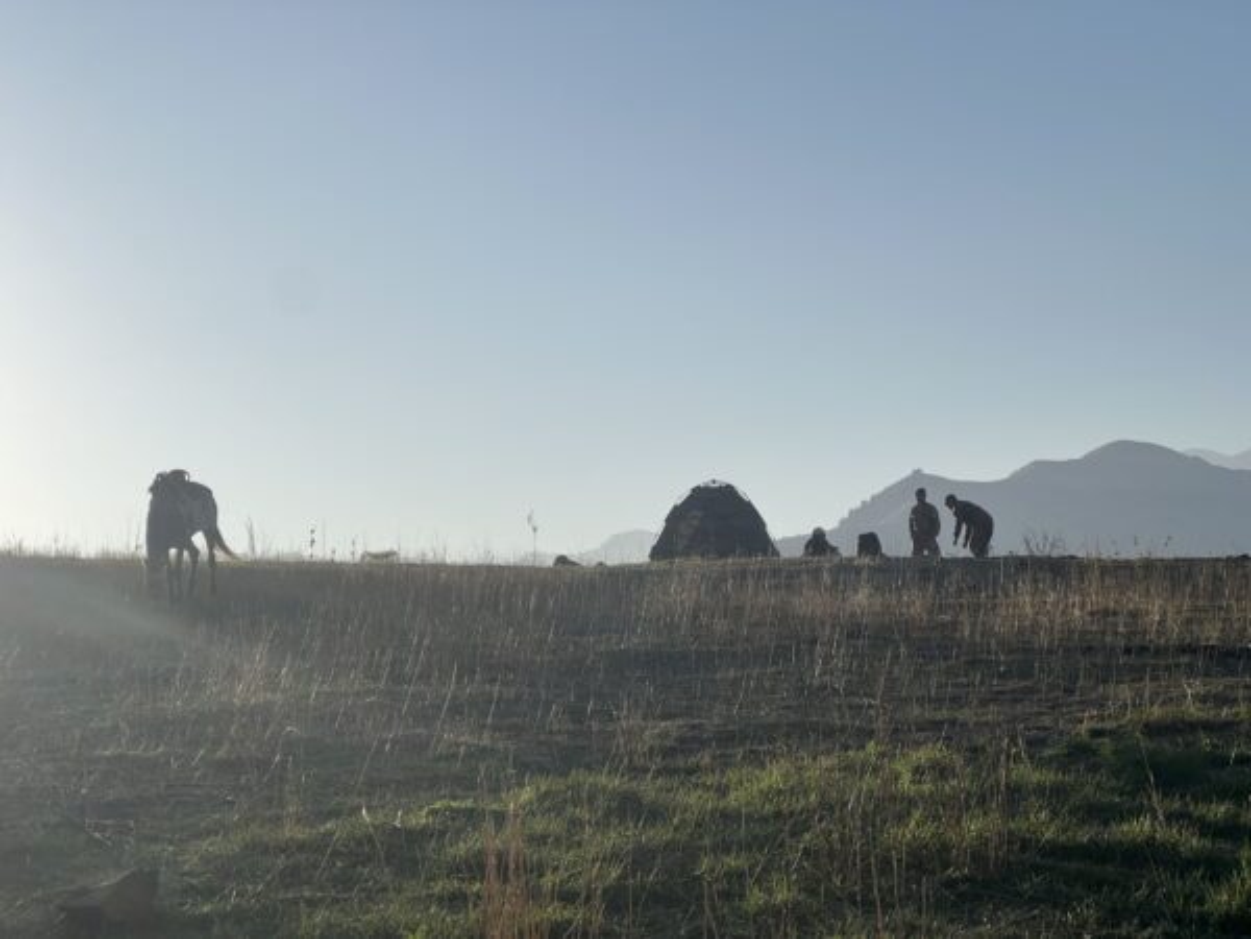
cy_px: 470
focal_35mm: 77
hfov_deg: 25.3
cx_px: 626
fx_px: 2783
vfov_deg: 19.1
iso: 32
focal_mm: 9
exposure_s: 1/896
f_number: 2.8
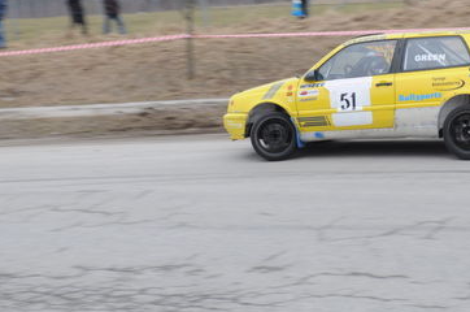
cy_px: 106
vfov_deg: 17.6
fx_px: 1002
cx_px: 331
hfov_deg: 26.2
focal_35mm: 77
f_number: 11
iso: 320
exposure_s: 1/125
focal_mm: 29
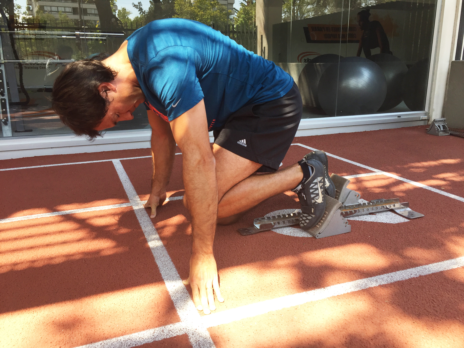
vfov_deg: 48.2
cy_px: 174
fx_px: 389
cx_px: 232
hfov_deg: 61.7
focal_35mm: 29
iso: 32
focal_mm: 4.15
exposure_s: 1/262
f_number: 2.2
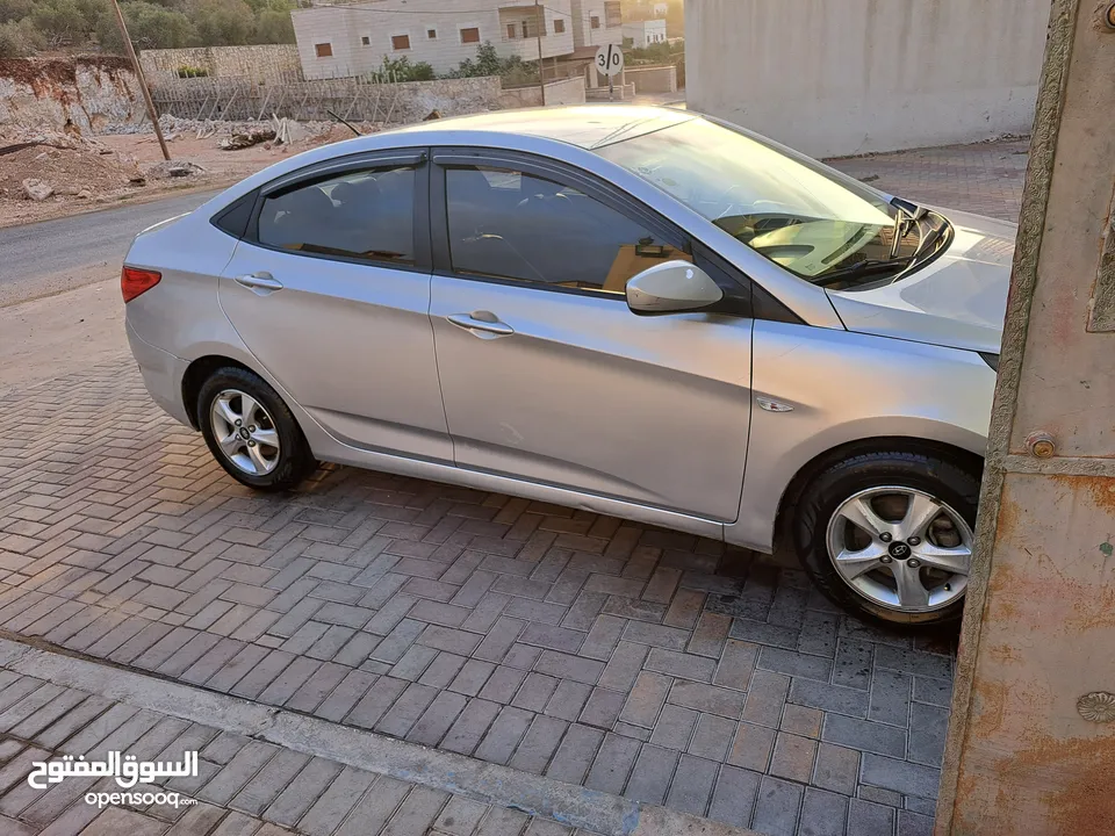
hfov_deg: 71.6
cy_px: 418
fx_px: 773
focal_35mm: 24
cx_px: 558
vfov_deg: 56.8
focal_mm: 5.23
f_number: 1.8
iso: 50
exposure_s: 1/211
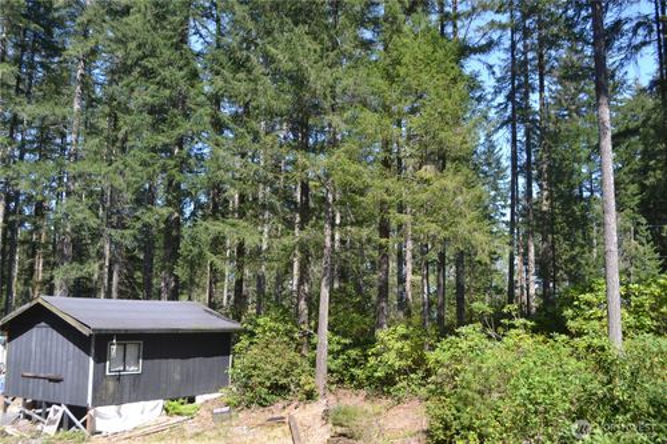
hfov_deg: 53.1
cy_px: 222
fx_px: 667
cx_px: 334
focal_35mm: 36
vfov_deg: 36.8
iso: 100
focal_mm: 24
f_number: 5.6
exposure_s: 1/125
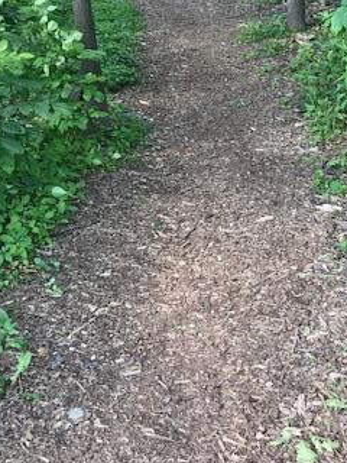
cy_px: 69
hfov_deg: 26.0
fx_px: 748
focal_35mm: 56
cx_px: 217
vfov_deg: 33.0
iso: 32
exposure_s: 1/45
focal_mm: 3.99
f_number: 1.8
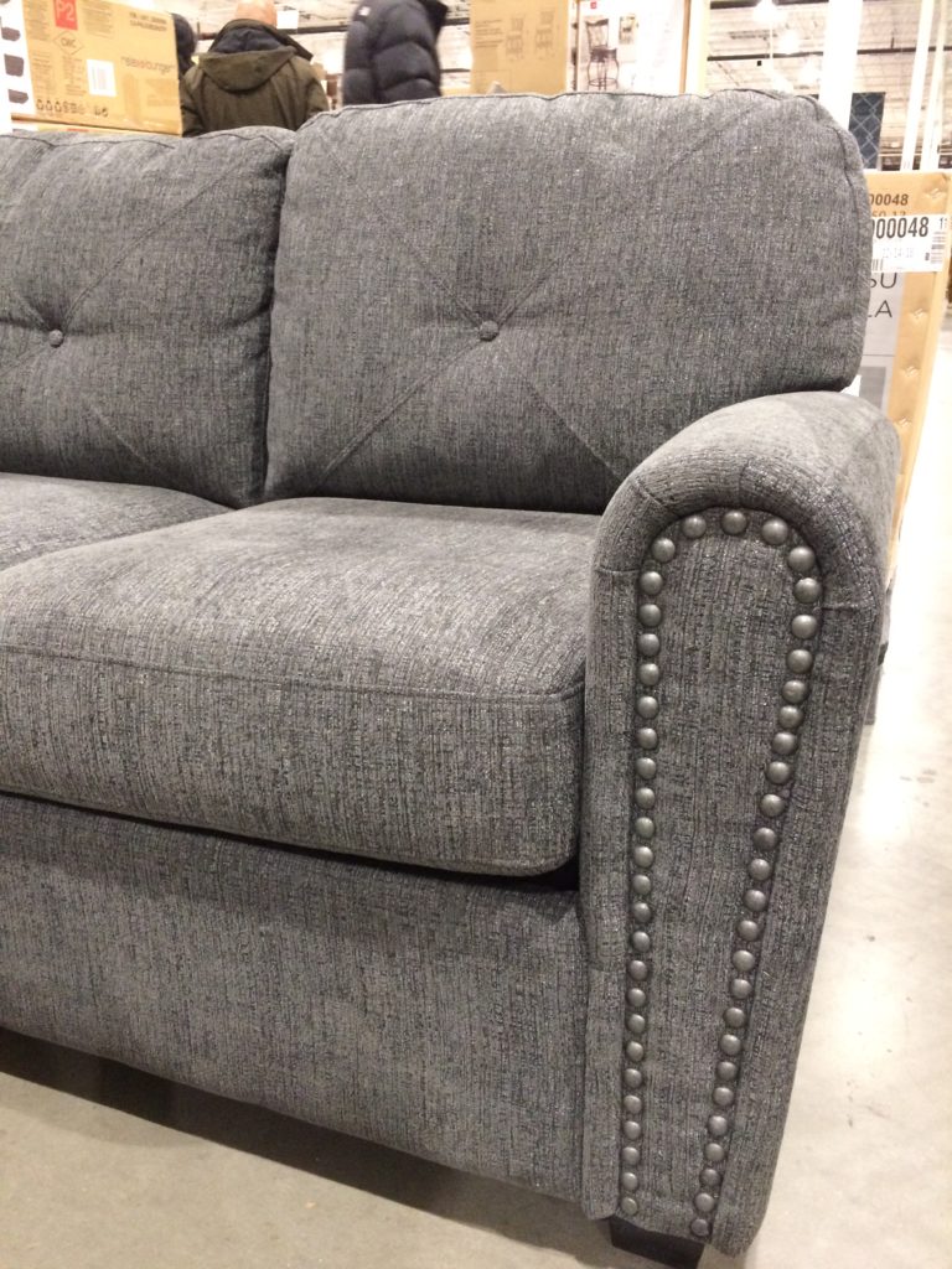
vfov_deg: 61.7
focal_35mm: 29
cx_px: 476
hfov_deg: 48.2
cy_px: 634
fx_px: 1063
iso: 200
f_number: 2.2
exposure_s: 1/30
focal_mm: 4.15
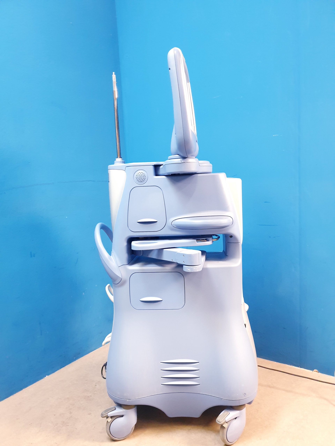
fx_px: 335
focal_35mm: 26
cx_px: 168
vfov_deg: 67.3
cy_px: 223
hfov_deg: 53.1
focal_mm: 4.3
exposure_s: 1/50
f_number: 1.5
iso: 250
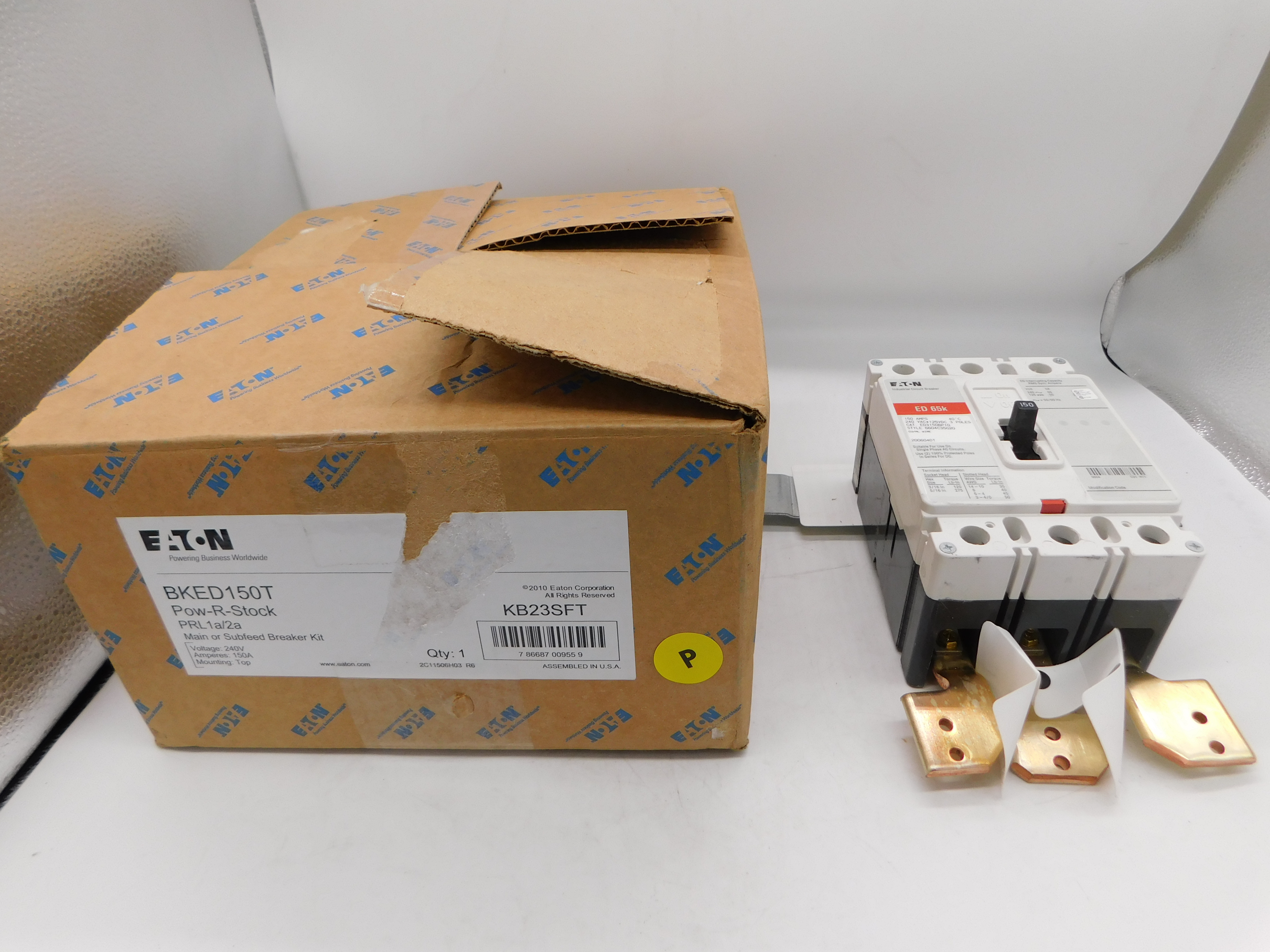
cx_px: 635
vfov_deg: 58.9
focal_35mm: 23
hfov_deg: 73.9
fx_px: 844
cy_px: 476
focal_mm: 4
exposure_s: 1/250
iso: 125
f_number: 3
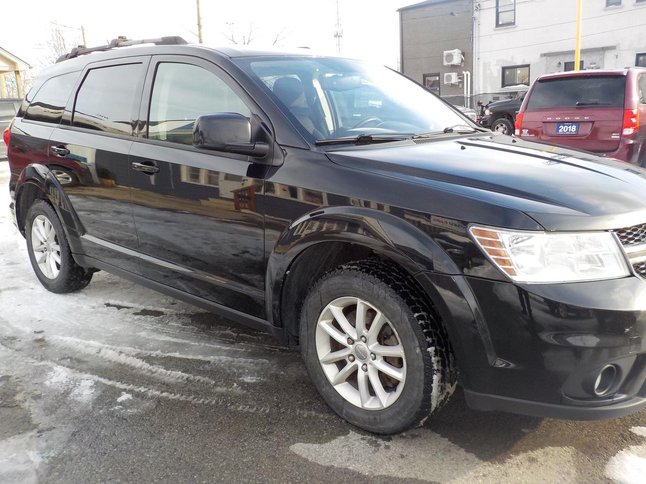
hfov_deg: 60.0
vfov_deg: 46.8
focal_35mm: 30
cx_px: 323
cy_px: 242
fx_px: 560
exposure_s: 1/250
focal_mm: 4.1
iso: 125
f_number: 3.3
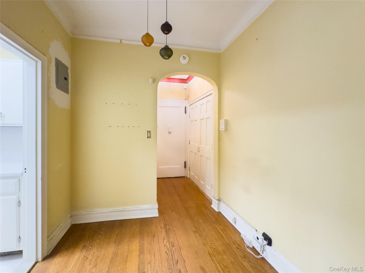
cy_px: 136
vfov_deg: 85.7
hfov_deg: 102.1
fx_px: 148
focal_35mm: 14
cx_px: 182
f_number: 2.2
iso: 400
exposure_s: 1/60
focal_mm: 2.22
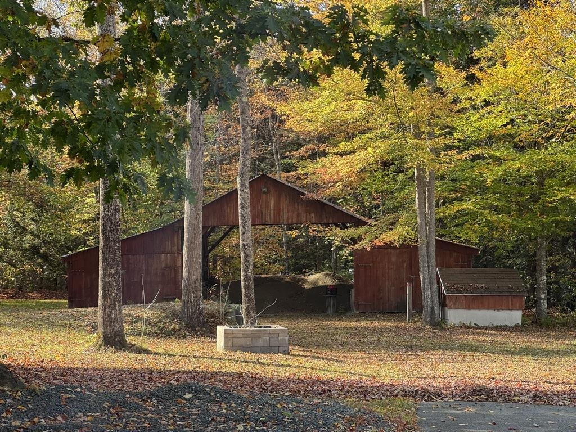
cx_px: 288
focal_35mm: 77
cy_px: 216
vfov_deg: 19.1
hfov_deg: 25.3
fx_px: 1281
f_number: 2.8
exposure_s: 1/99
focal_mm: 9
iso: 25
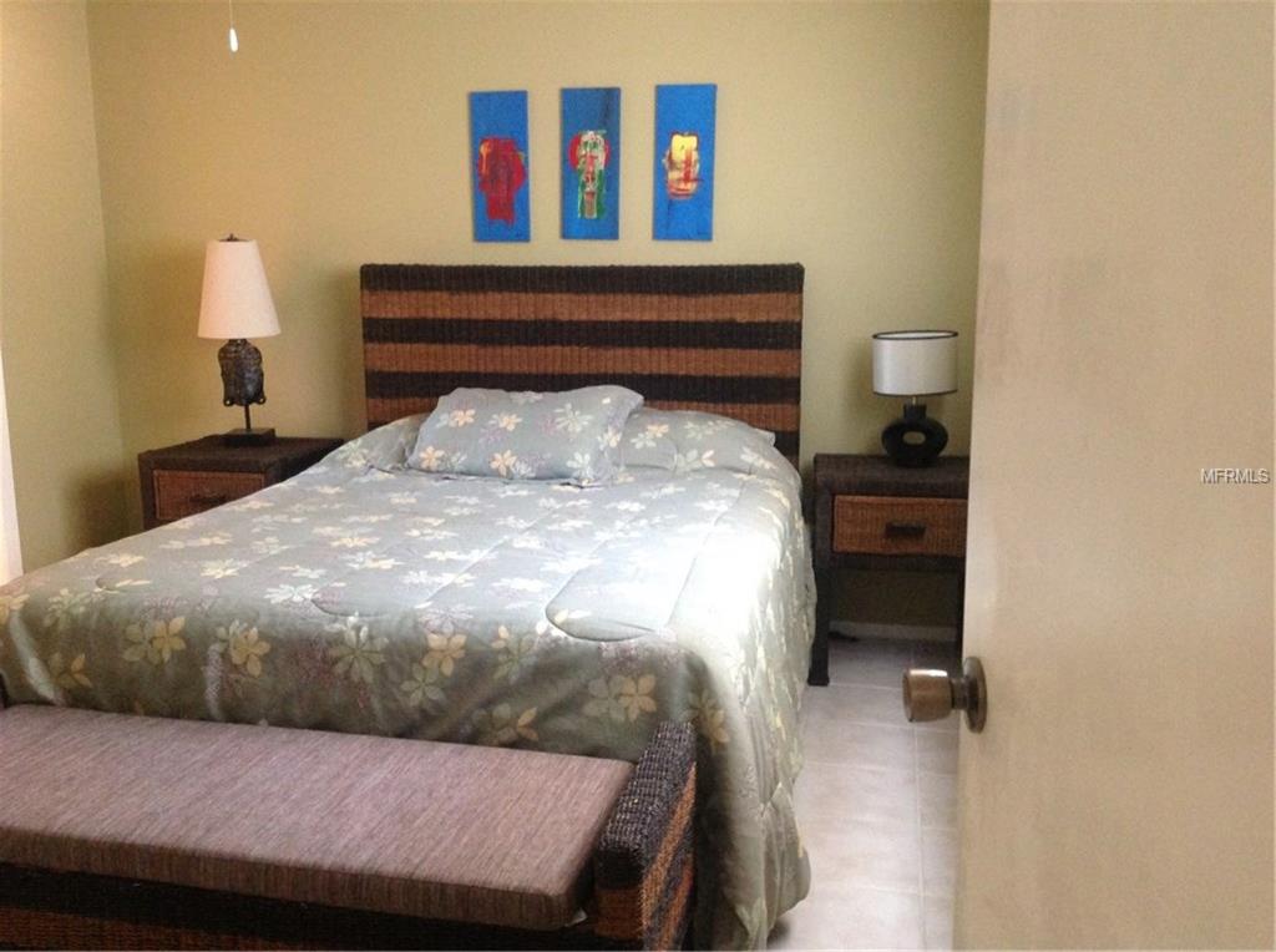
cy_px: 476
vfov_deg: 40.6
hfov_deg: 52.7
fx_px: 1288
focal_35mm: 35
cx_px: 638
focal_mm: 4.28
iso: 320
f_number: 2.4
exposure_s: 1/15
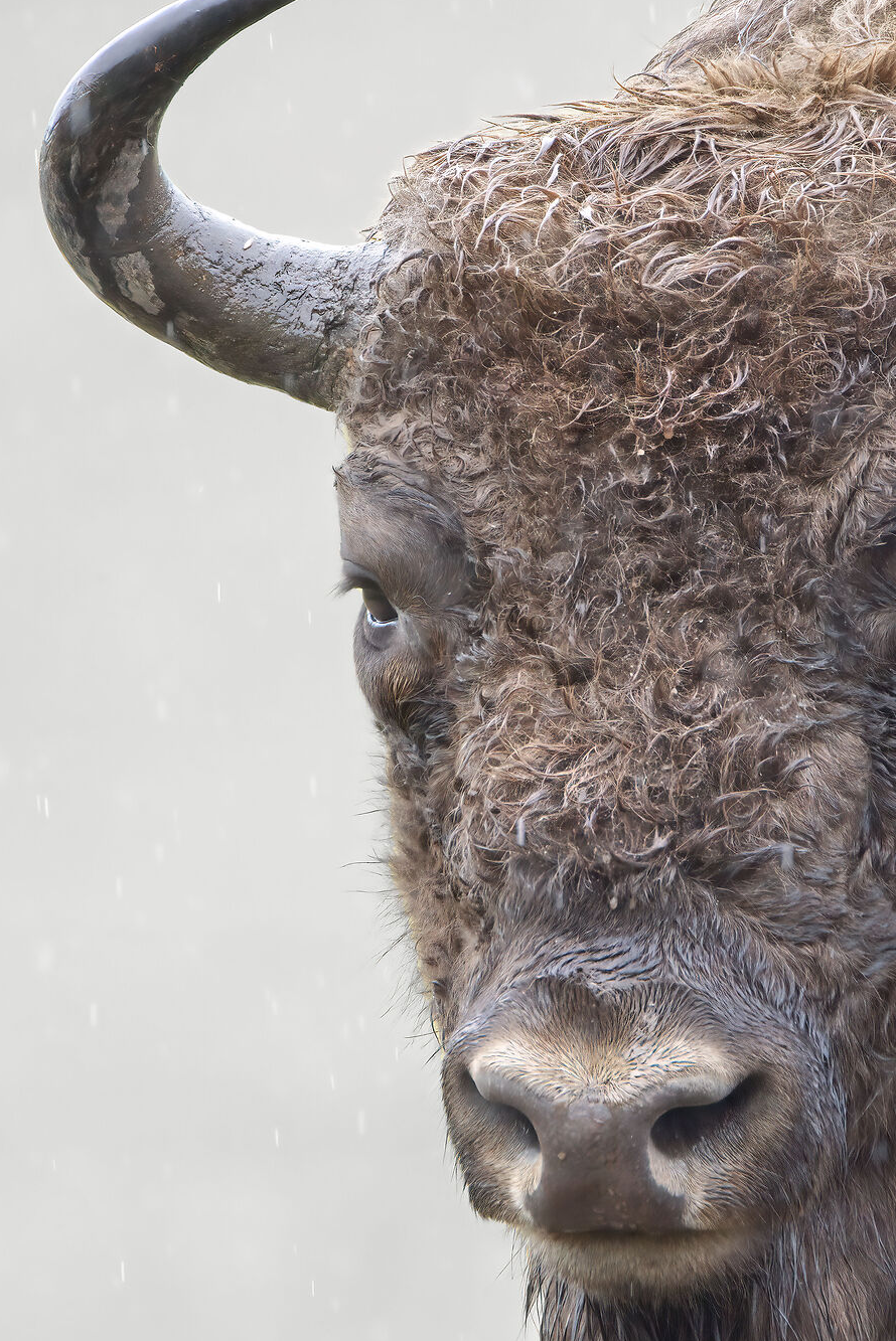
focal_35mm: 1080
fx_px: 40275
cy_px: 854
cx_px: 639
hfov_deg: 1.3
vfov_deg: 1.9
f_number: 6.3
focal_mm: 600
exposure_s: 1/640
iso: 2500
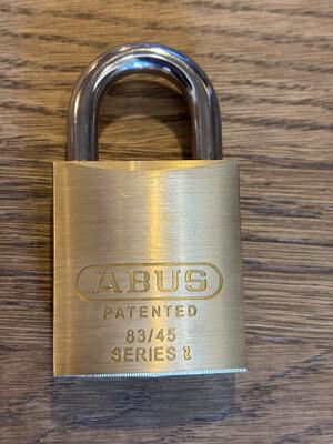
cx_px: 166
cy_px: 222
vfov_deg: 36.8
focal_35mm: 52
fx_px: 667
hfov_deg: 28.0
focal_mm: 5.96
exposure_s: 1/40
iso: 160
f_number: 1.6
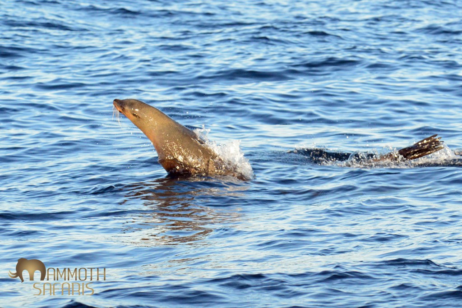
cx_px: 231
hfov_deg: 9.8
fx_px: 2695
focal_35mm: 210
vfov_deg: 6.5
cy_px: 154
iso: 2000
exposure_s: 1/4000
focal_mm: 210
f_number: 6.3
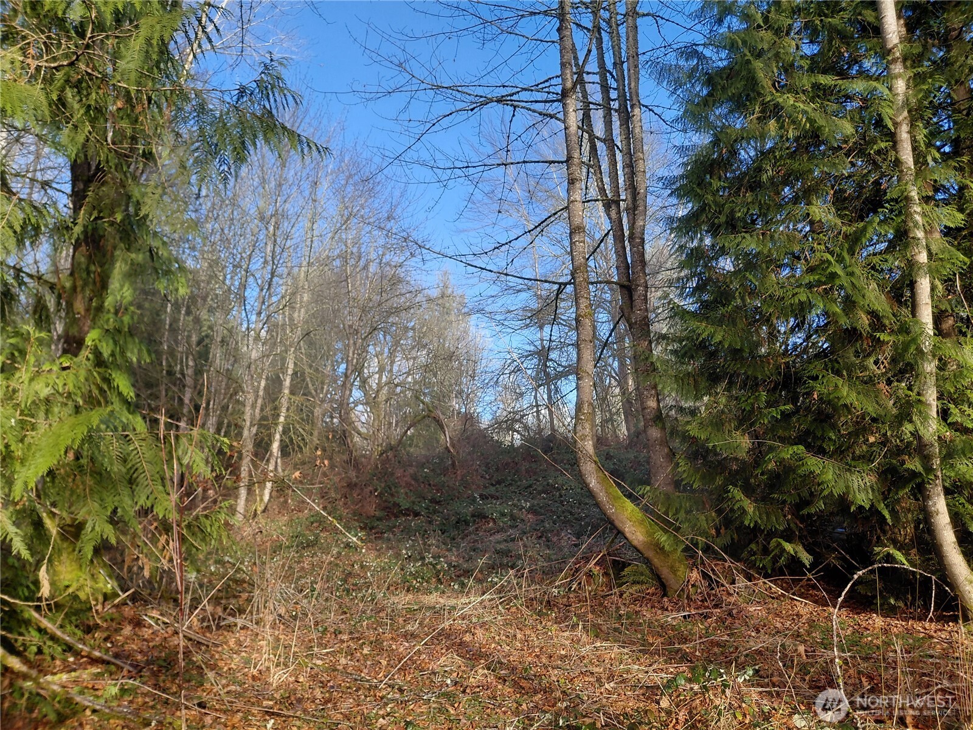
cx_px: 486
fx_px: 703
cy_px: 365
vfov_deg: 54.9
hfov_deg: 69.4
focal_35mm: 25
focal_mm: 4.69
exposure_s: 1/700
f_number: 1.8
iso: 50
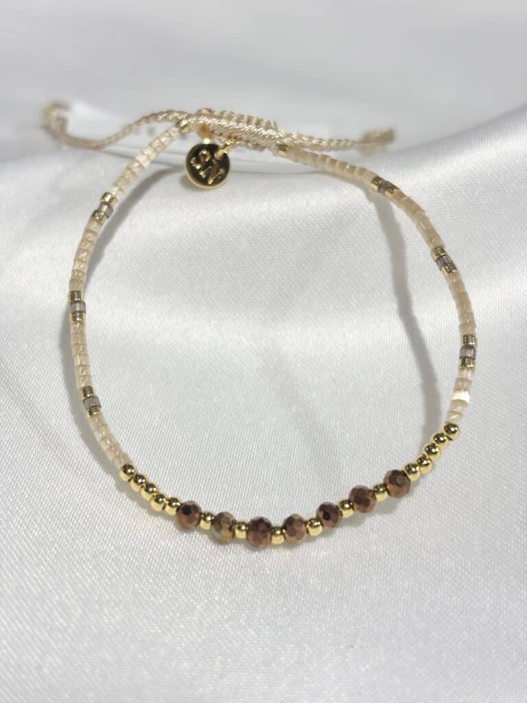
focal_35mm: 52
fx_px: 1056
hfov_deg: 28.0
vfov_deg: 36.8
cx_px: 264
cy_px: 352
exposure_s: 1/349
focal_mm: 5.96
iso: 32
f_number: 1.6
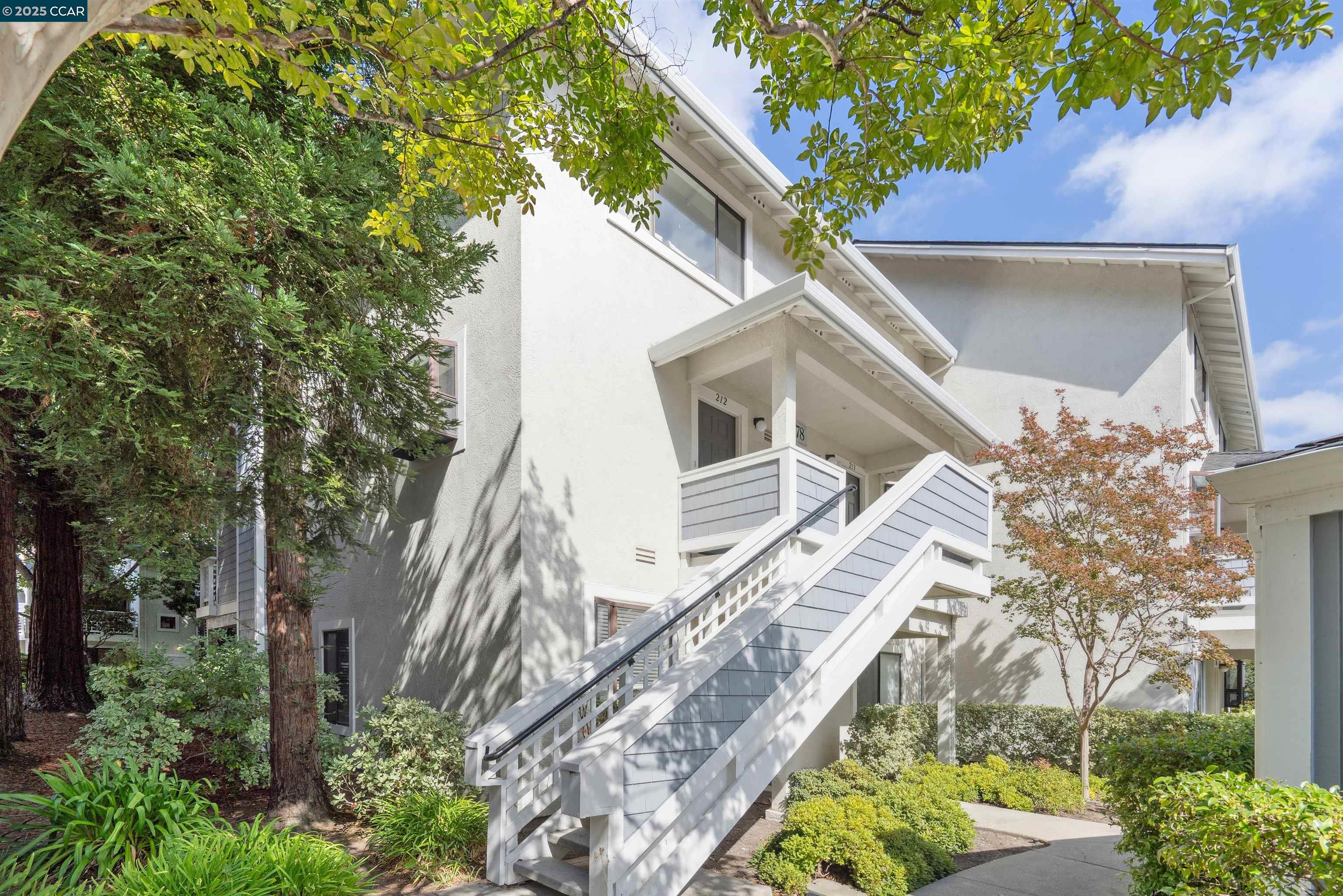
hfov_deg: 96.7
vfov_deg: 73.7
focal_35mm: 16
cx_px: 672
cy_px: 448
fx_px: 597
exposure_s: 1/200
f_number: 8
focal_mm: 16
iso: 100
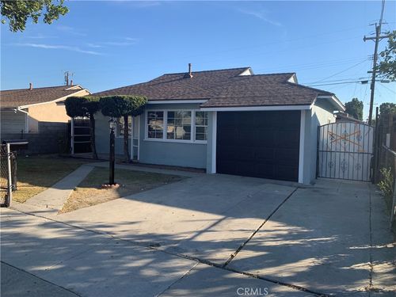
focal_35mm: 26
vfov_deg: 53.1
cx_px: 198
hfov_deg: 67.3
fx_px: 297
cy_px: 148
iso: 25
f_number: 1.8
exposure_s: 1/1205
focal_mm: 4.25
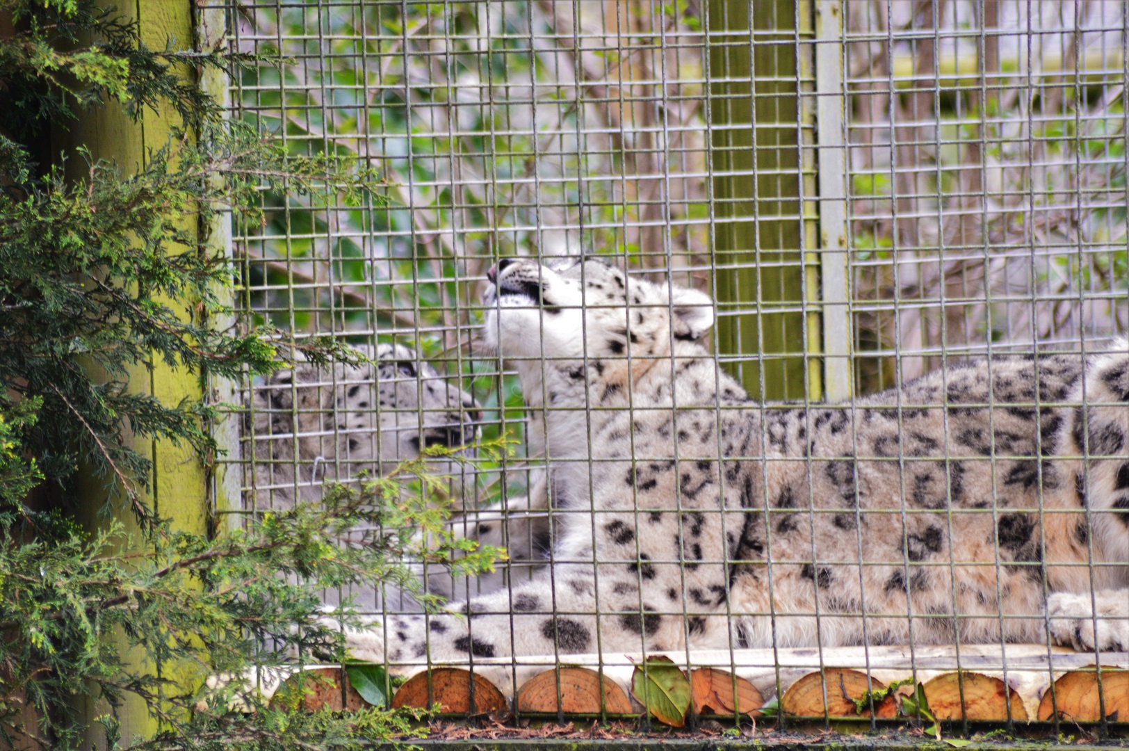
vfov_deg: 4.2
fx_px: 10341
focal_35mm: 330
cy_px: 376
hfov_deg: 6.2
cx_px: 564
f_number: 6.3
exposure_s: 1/125
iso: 800
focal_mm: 220
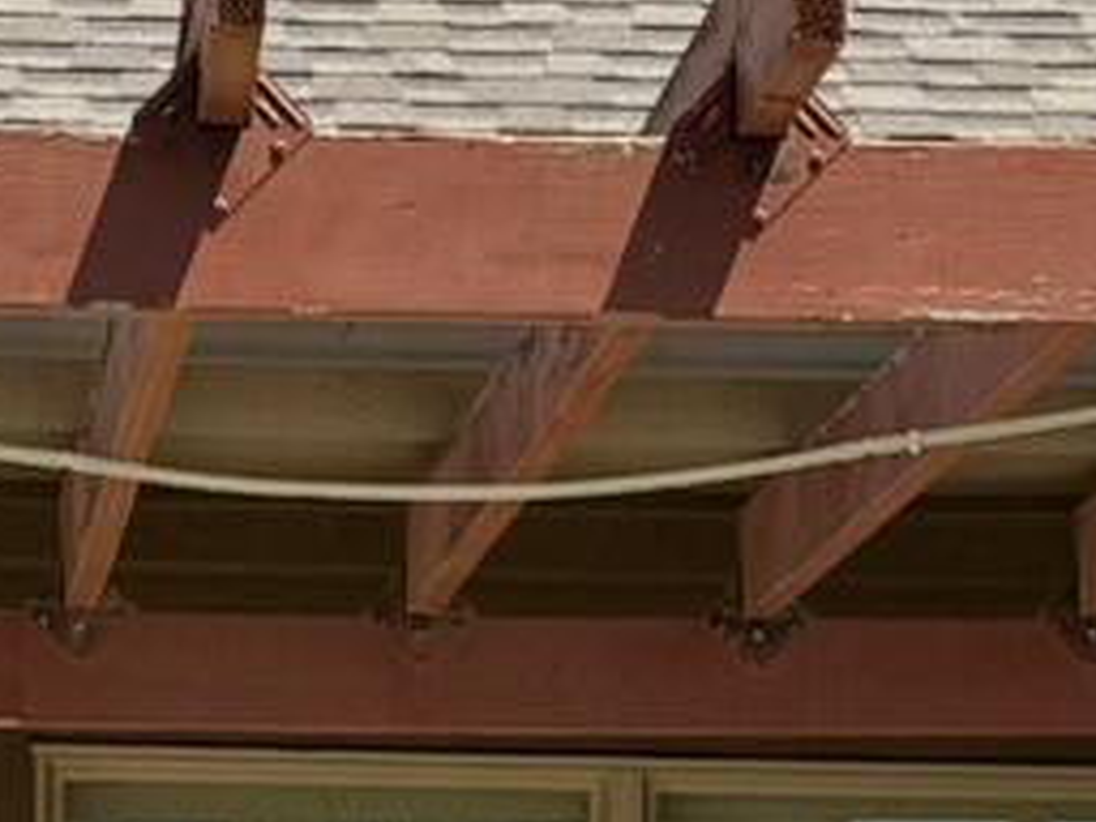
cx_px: 381
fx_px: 6079
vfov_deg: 7.5
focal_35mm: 192
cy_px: 1417
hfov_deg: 10.3
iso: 80
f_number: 1.78
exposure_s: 1/4049
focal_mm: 6.76
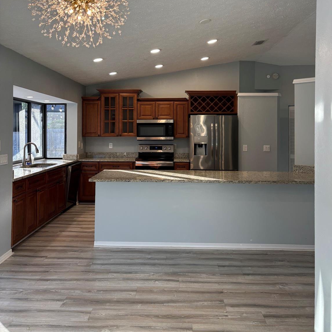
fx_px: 336
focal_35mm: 31
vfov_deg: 52.0
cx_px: 167
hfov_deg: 52.5
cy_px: 127
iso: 80
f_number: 1.6
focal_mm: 5.96
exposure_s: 1/120
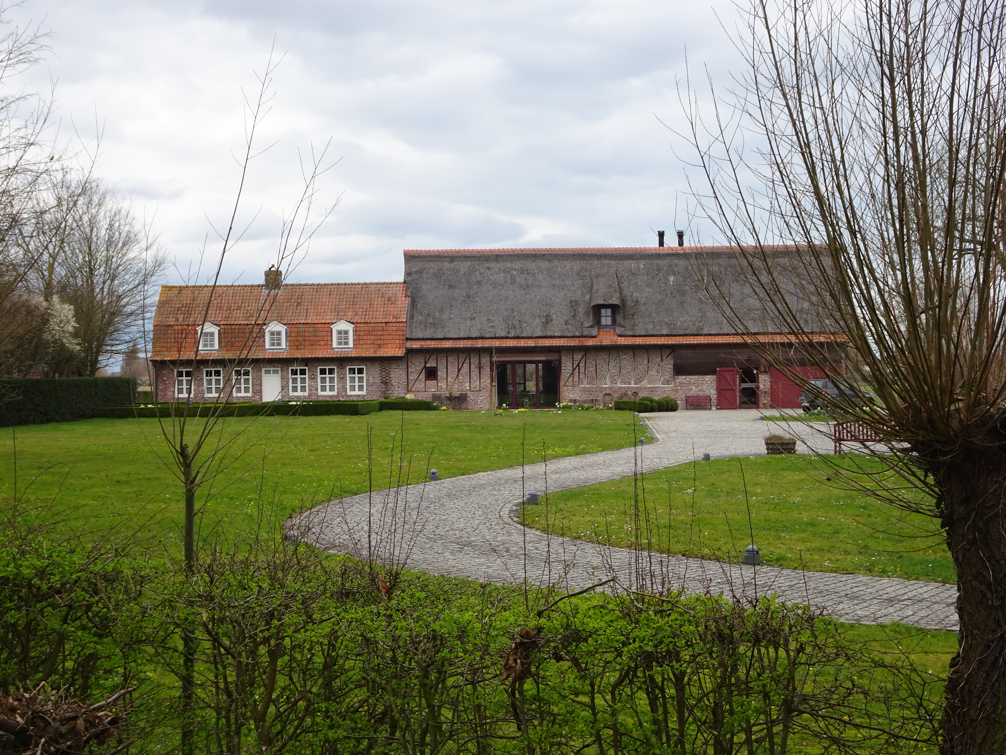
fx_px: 1686
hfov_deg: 33.2
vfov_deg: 25.2
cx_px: 503
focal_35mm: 58
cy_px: 378
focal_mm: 9.87
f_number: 4.5
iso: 80
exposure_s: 1/250
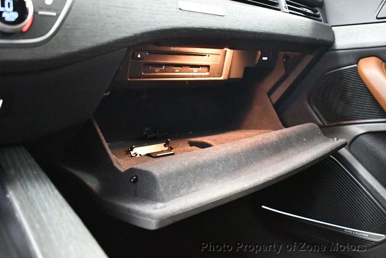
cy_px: 129
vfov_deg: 36.9
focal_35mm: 36
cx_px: 193
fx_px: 386
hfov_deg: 53.1
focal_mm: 18
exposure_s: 1/50
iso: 12800
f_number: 3.5
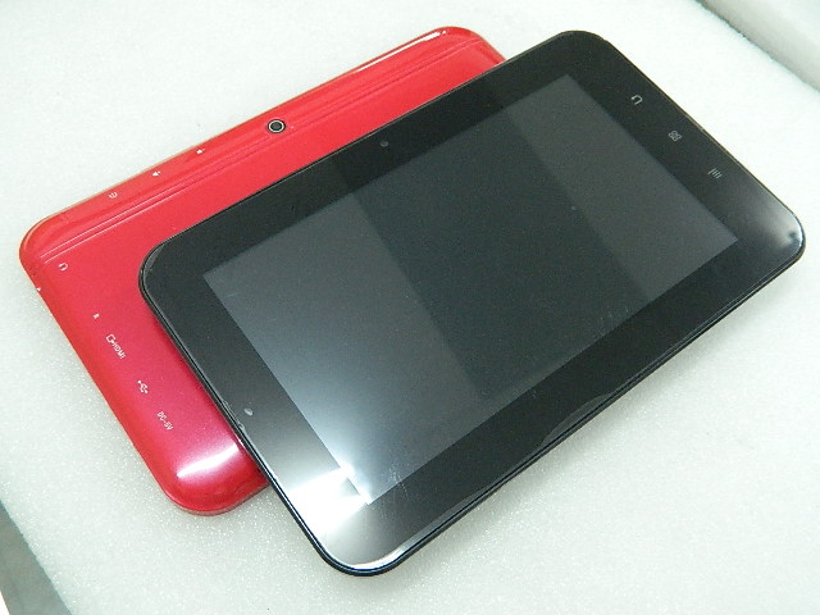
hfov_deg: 52.6
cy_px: 308
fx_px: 829
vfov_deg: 40.7
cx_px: 410
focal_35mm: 35
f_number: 3.3
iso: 400
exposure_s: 1/25
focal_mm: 6.2
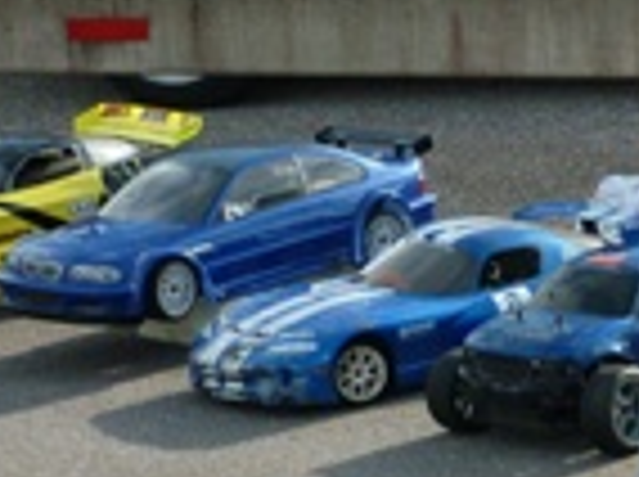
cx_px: 940
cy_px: 572
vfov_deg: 7.2
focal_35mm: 203
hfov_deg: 9.5
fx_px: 3741
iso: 80
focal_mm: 7.4
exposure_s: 1/500
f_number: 3.1
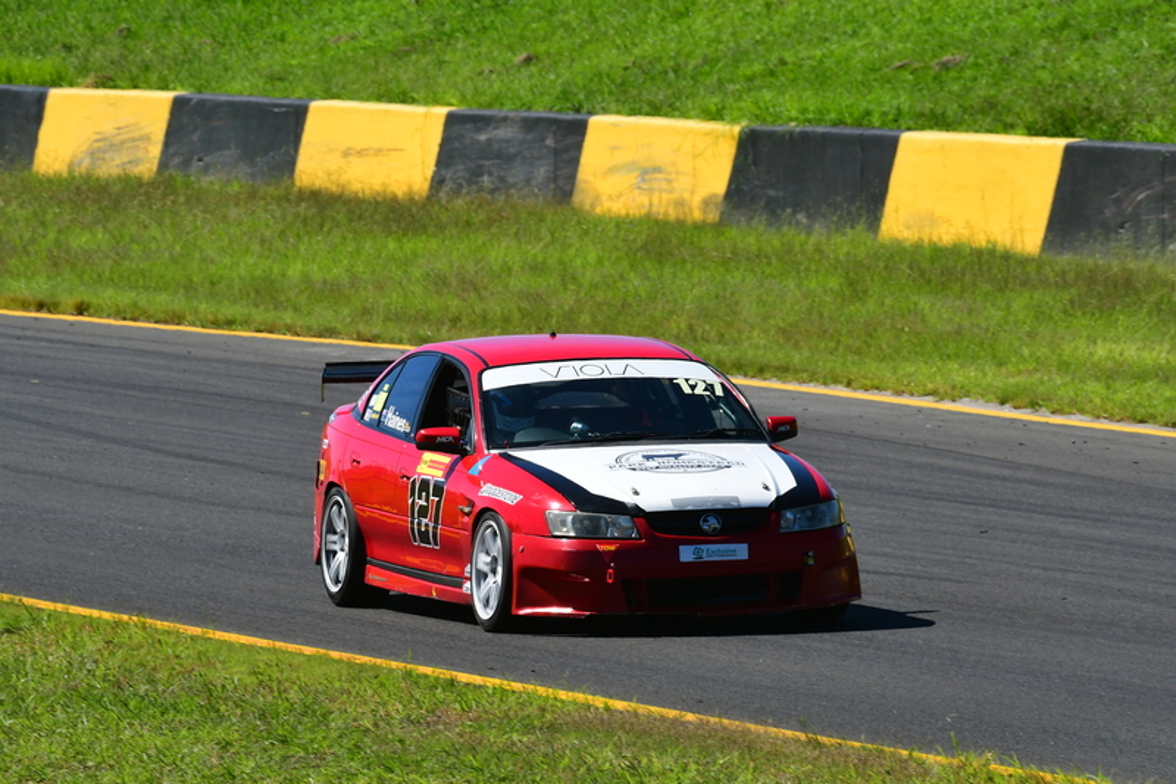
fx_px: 22044
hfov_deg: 3.1
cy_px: 392
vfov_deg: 2.0
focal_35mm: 675
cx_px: 588
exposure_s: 1/640
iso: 500
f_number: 13
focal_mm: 450
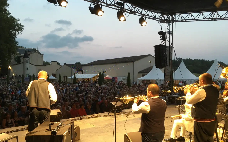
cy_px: 83
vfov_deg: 40.5
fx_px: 193
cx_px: 113
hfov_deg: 61.2
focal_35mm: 31
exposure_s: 1/33
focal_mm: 4.15
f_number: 2.2
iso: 80
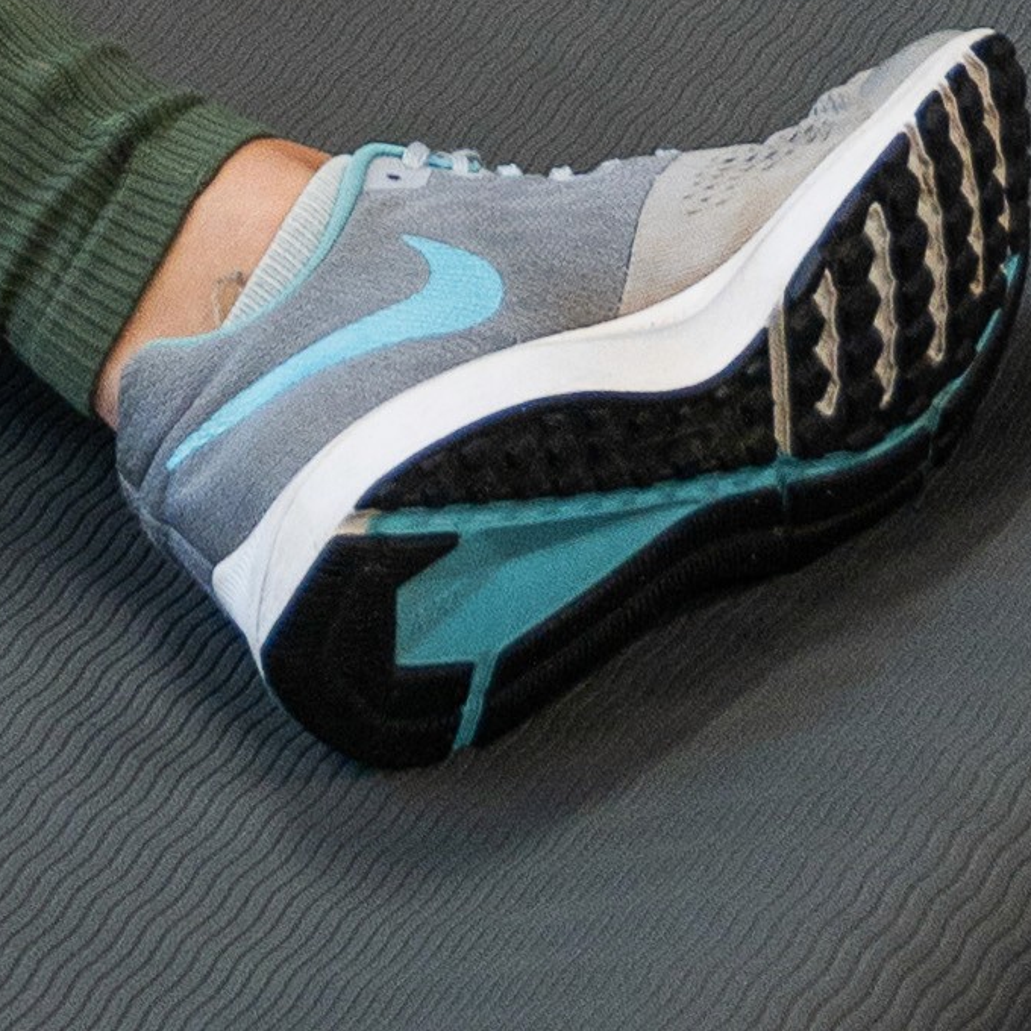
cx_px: -620
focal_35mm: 272
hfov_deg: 6.3
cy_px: -3431
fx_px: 9165
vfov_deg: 5.4
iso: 500
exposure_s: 1/80
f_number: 4
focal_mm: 36
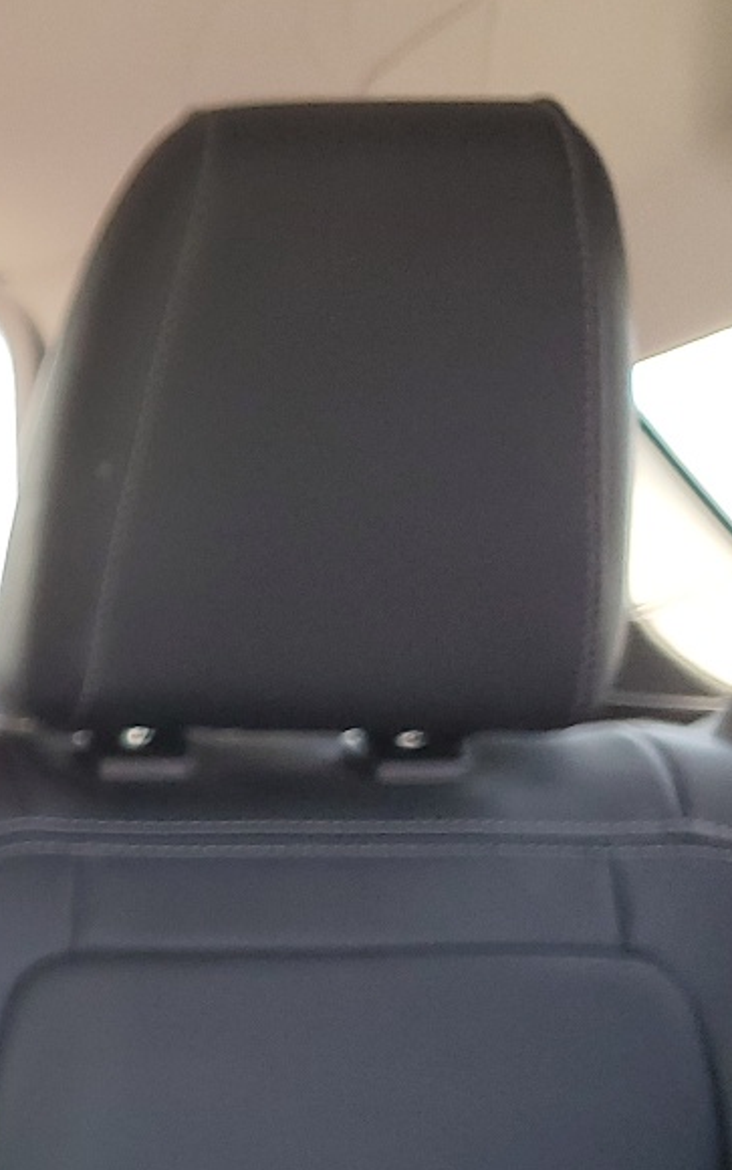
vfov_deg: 25.7
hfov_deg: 14.3
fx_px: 2423
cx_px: -736
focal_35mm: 76
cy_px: 1192
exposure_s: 1/60.2
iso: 57
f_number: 1.5
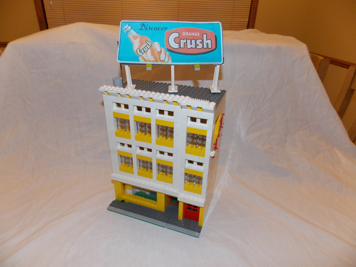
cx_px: 178
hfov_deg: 73.9
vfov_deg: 58.9
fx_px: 237
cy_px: 134
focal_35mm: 23
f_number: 3.1
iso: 200
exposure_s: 1/30
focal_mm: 4
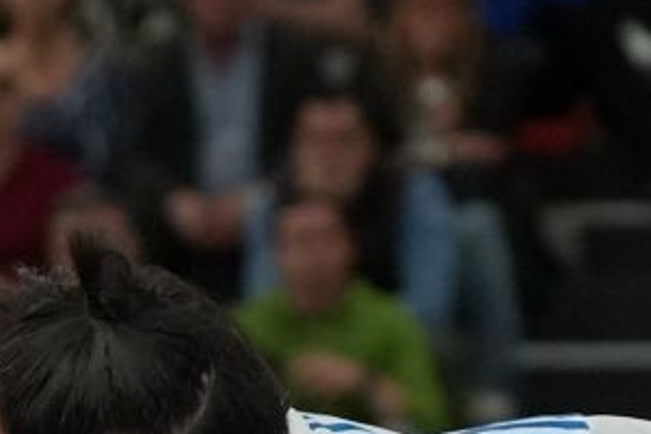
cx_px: -305
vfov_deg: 1.8
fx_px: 13731
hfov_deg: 2.7
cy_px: 1008
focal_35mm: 759
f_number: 2.8
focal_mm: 85
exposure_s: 1/1000
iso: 1600
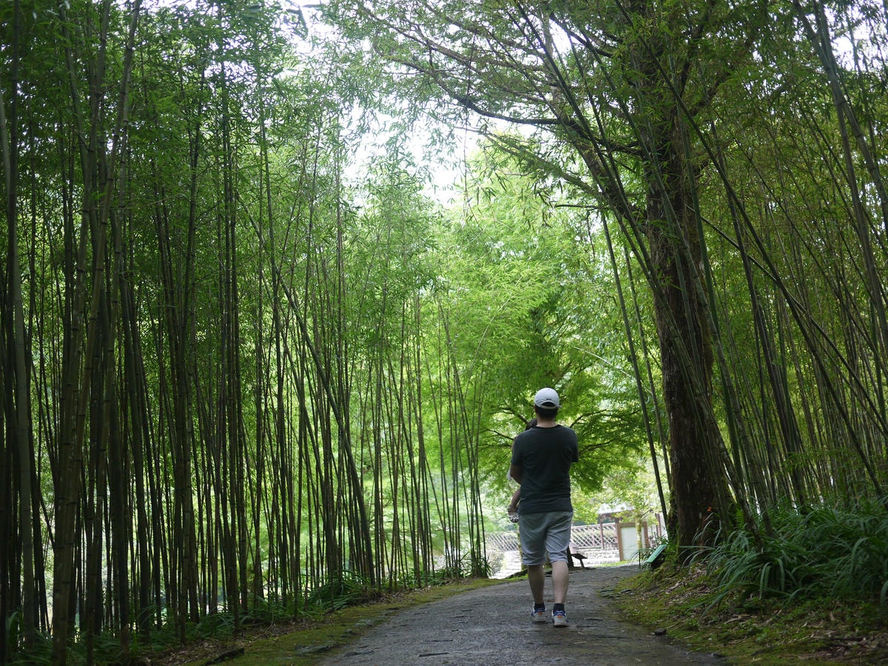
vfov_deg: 36.0
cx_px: 444
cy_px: 333
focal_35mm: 40
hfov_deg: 46.8
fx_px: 1026
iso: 160
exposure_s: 1/80
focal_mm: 20
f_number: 1.7
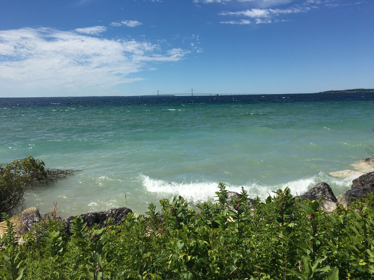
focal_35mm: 29
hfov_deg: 61.7
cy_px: 140
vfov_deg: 48.2
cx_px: 187
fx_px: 313
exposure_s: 1/3846
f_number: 2.2
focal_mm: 4.15
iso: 25
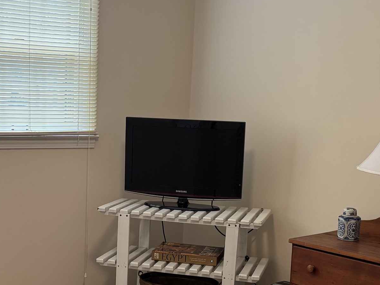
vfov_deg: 21.8
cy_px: 204
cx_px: 150
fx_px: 735
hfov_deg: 28.9
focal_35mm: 67
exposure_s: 1/60
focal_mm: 5.96
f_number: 1.6
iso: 100
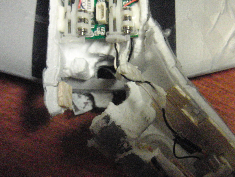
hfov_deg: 39.6
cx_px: 130
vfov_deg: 30.2
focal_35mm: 48
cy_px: 100
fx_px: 326
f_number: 3.9
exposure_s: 1/40
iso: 1600
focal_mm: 6.66
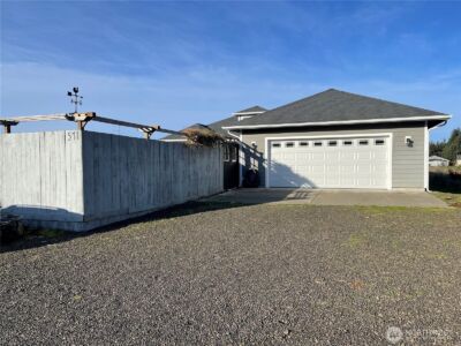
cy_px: 173
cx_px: 230
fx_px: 333
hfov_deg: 69.4
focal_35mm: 25
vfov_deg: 54.9
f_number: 1.6
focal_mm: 5.1
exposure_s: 1/3165
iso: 32
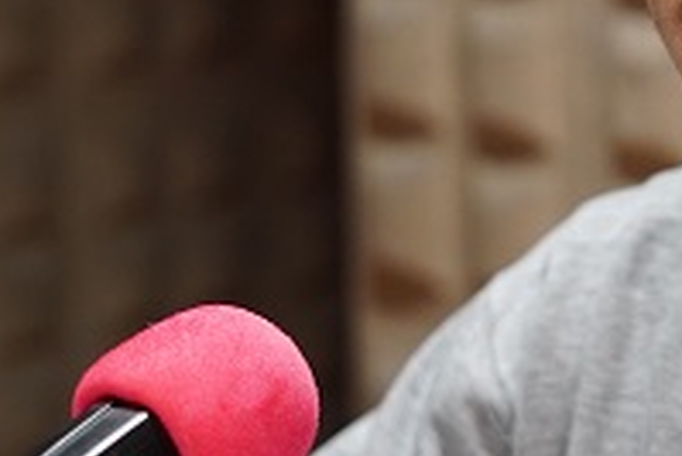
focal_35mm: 160
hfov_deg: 12.4
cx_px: 932
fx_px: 3033
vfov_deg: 8.6
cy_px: 146
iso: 1600
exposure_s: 1/160
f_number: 2.2
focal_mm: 50
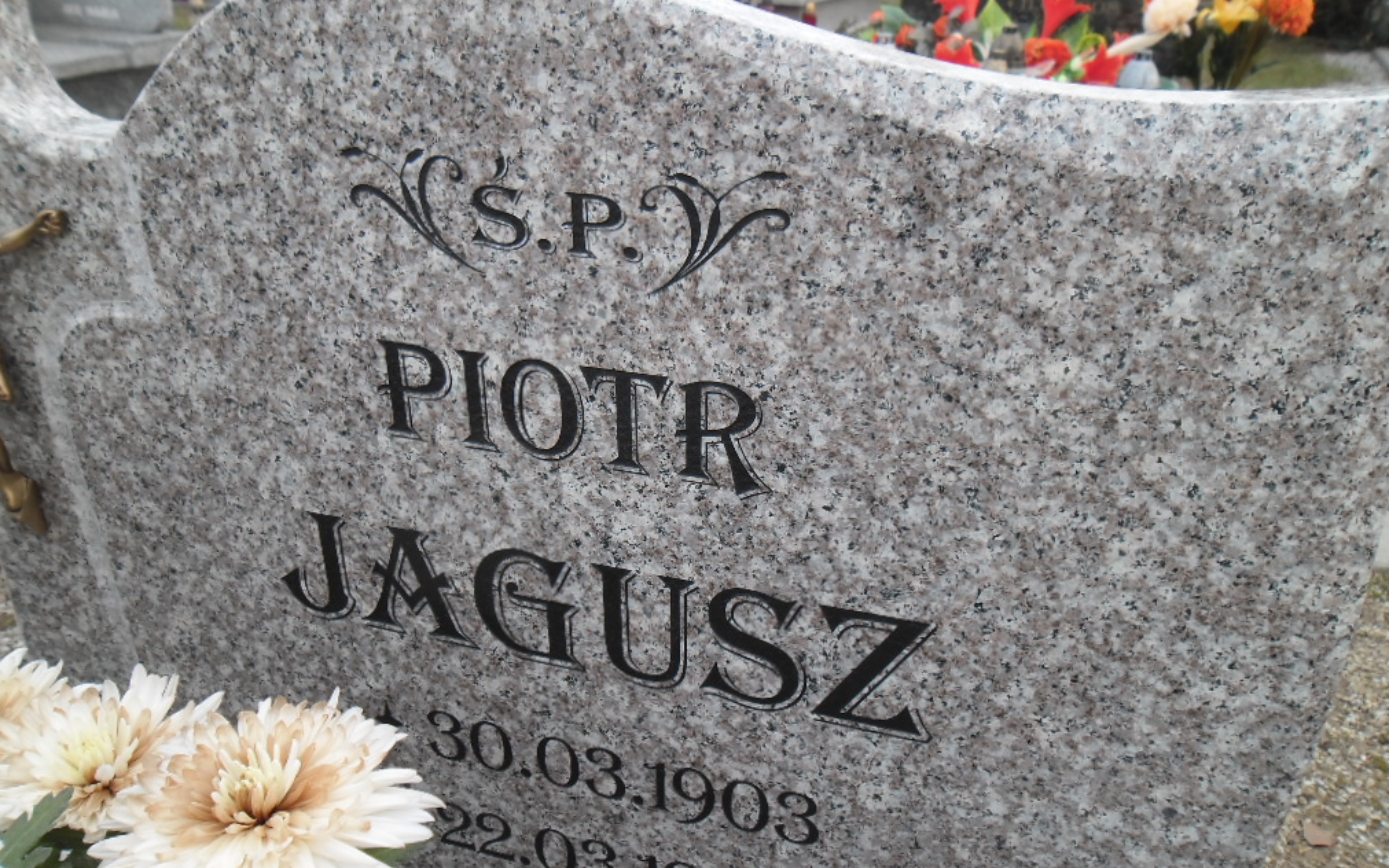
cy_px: 459
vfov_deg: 43.1
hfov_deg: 64.6
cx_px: 692
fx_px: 1098
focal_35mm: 29
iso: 80
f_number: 3.5
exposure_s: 1/158
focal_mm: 4.9
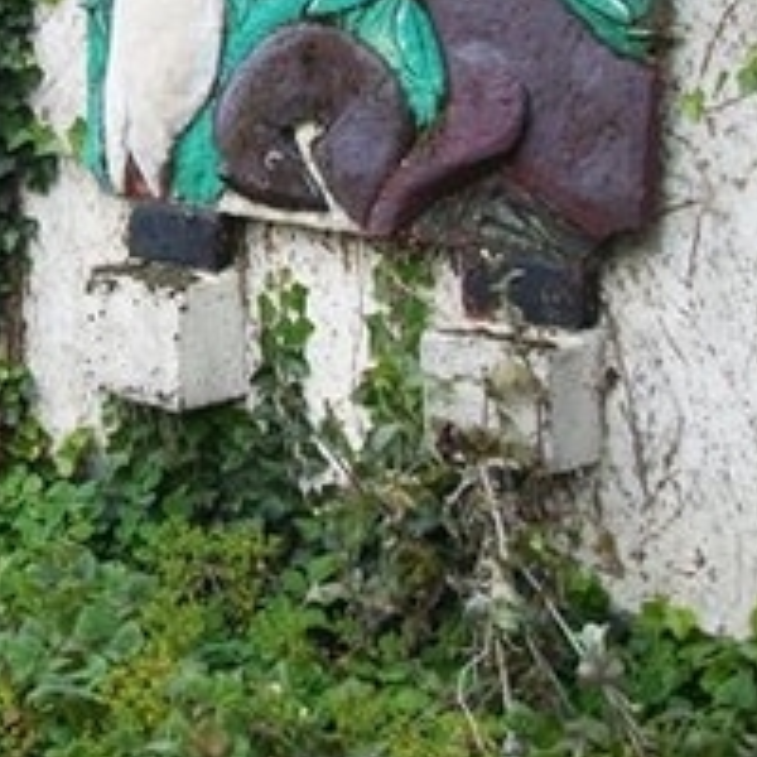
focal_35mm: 85
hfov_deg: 19.5
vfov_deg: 19.7
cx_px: -95
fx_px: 2103
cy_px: -30
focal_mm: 5.7
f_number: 2.9
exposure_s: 1/160
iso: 80
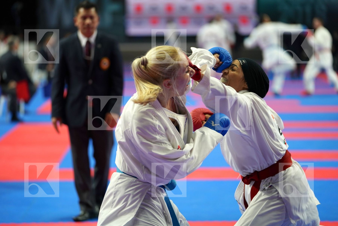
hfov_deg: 14.7
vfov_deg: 9.8
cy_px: 113
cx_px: 169
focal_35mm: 140
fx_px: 1314
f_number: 2.8
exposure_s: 1/1000
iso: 800
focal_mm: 140
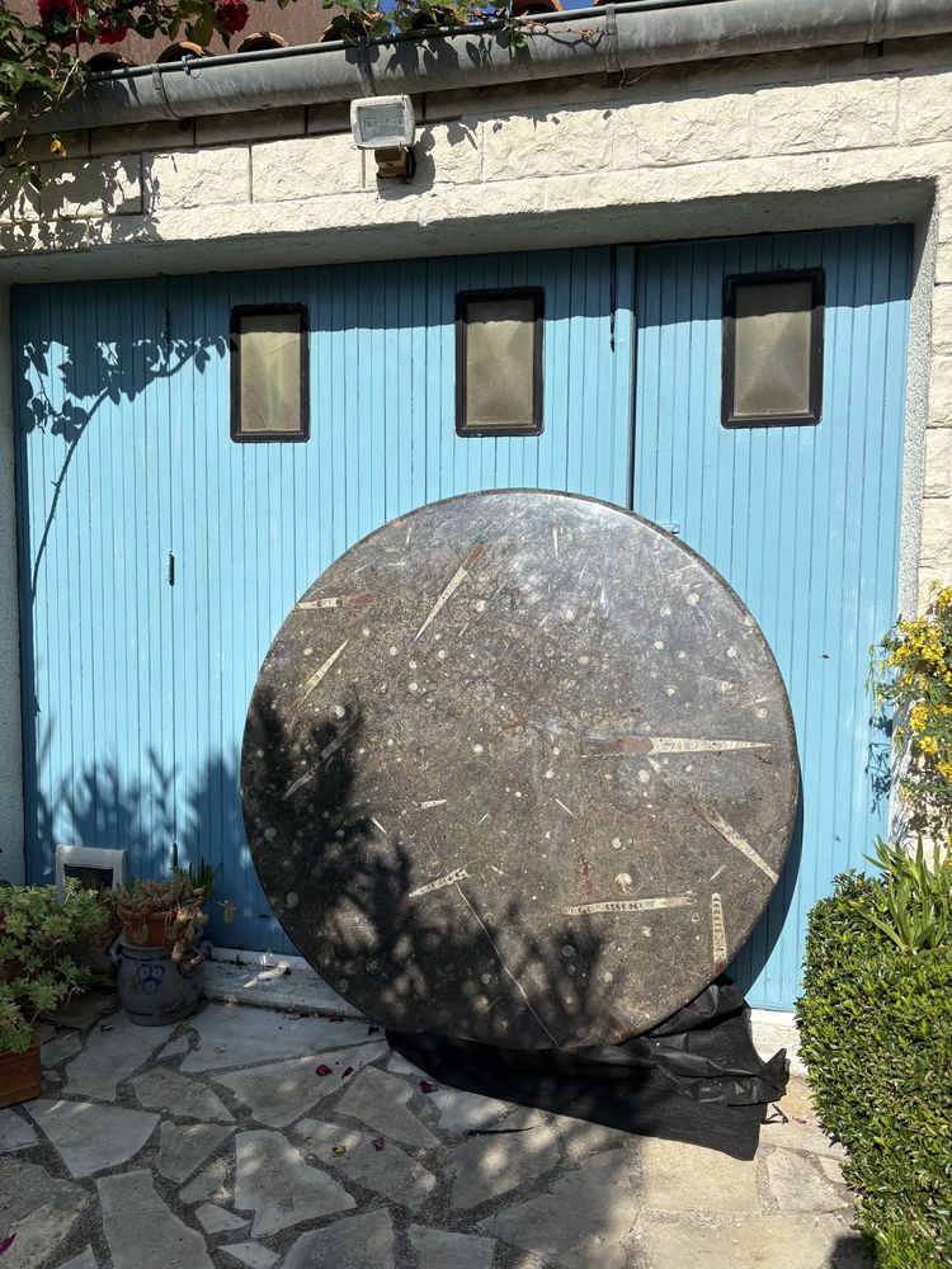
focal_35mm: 26
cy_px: 634
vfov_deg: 67.3
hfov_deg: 53.1
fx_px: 953
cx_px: 476
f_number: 1.6
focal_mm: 5.96
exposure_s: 1/4329
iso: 50
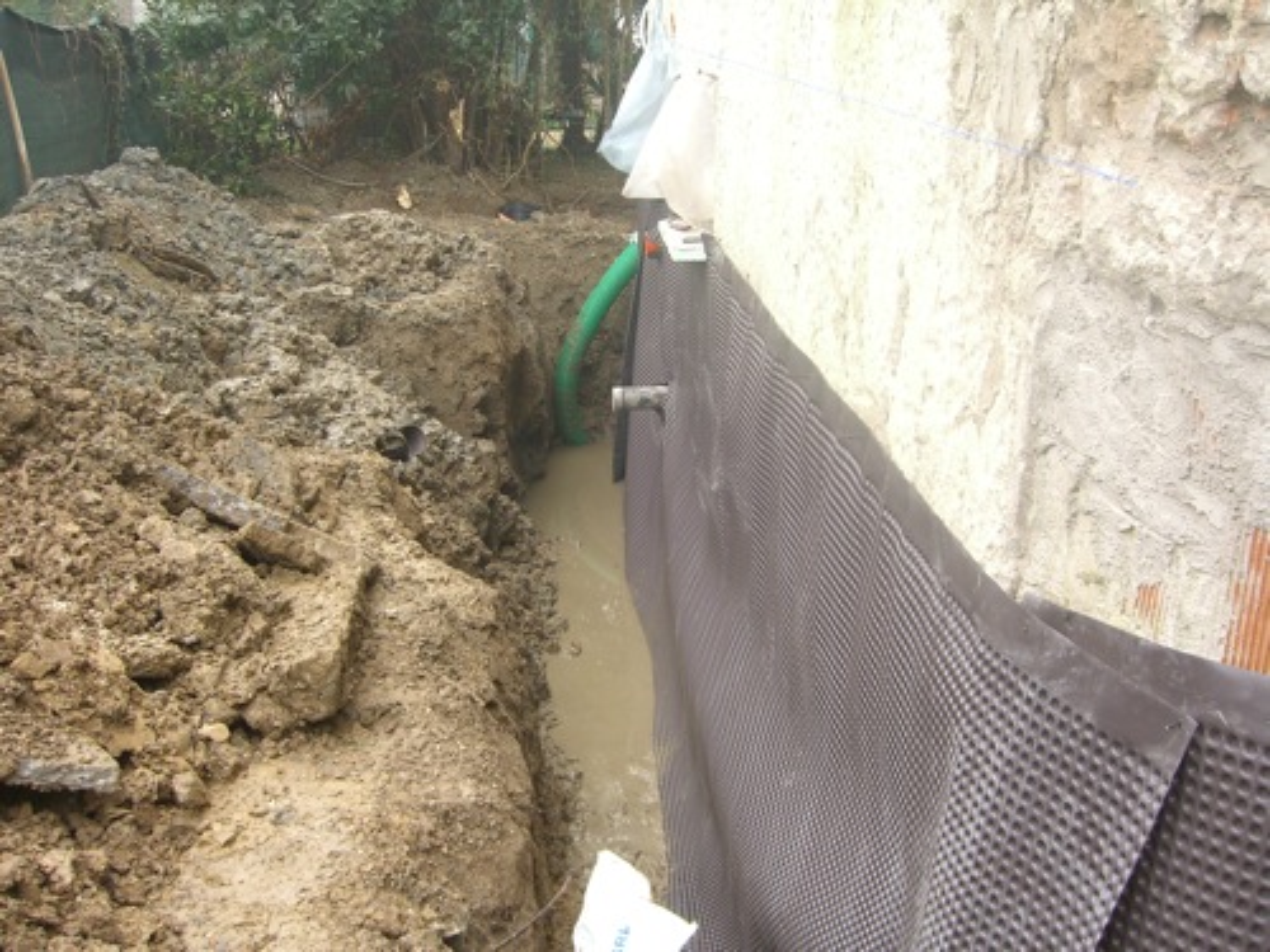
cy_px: 476
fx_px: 1394
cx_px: 635
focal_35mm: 38
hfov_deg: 49.0
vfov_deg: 37.7
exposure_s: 1/125
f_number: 2.8
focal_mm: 7.9
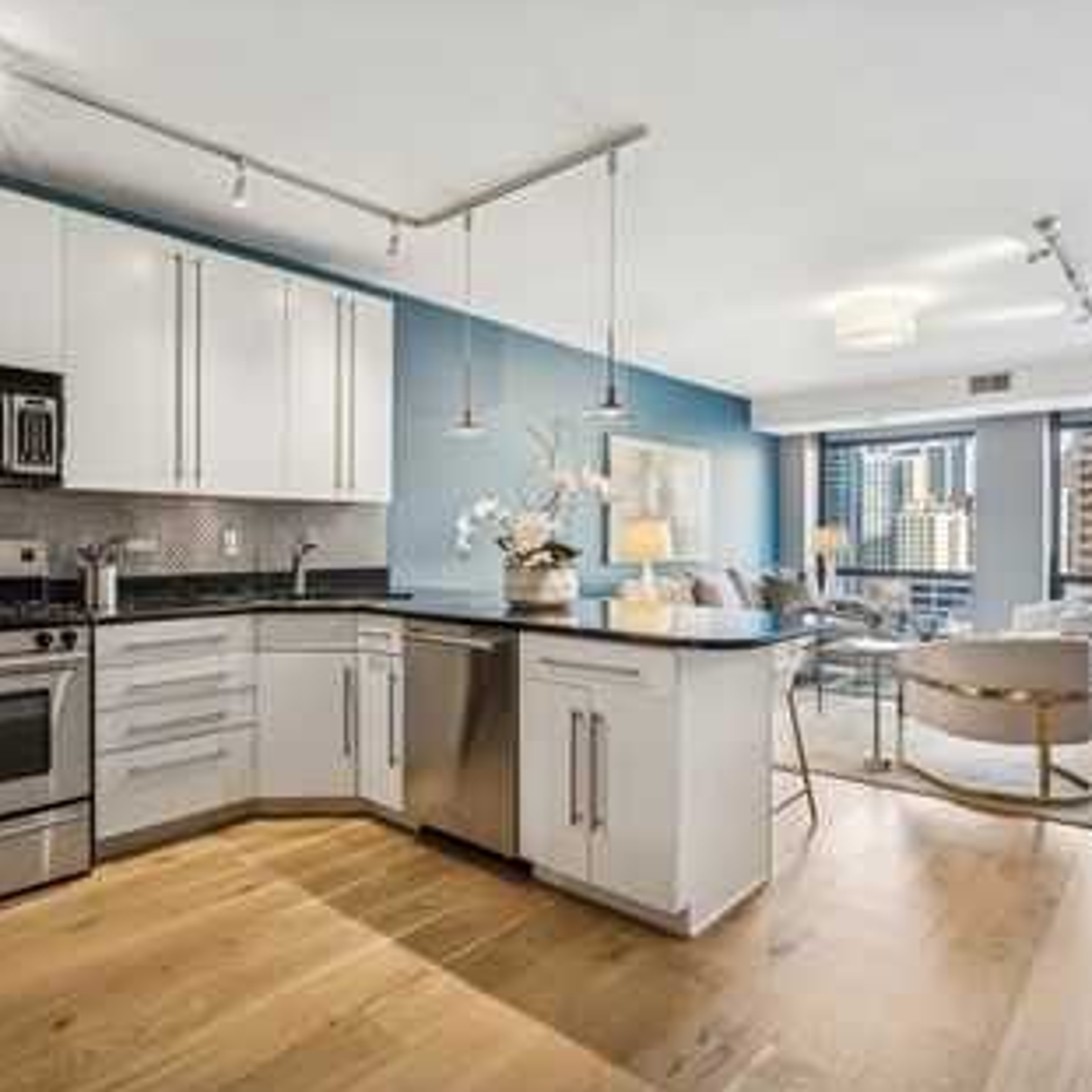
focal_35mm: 21
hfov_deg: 72.1
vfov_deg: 72.1
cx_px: 555
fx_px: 749
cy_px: 544
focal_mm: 16
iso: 320
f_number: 8
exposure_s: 1/15
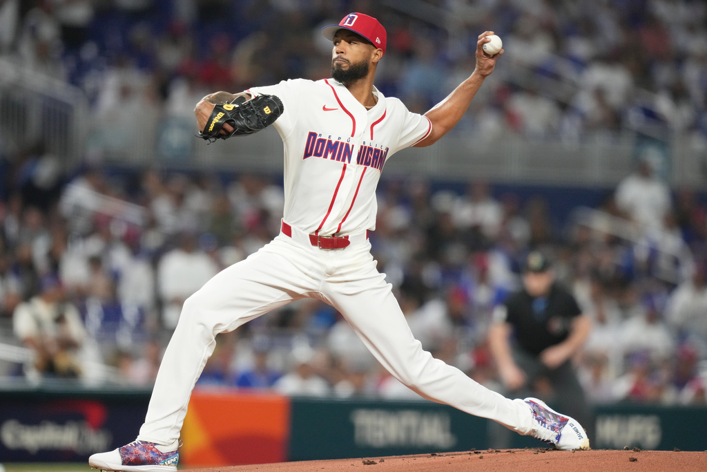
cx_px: 354
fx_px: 7856
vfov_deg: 3.4
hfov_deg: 5.2
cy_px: 236
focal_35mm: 400
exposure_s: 1/2000
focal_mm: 400
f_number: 3.5
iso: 4000
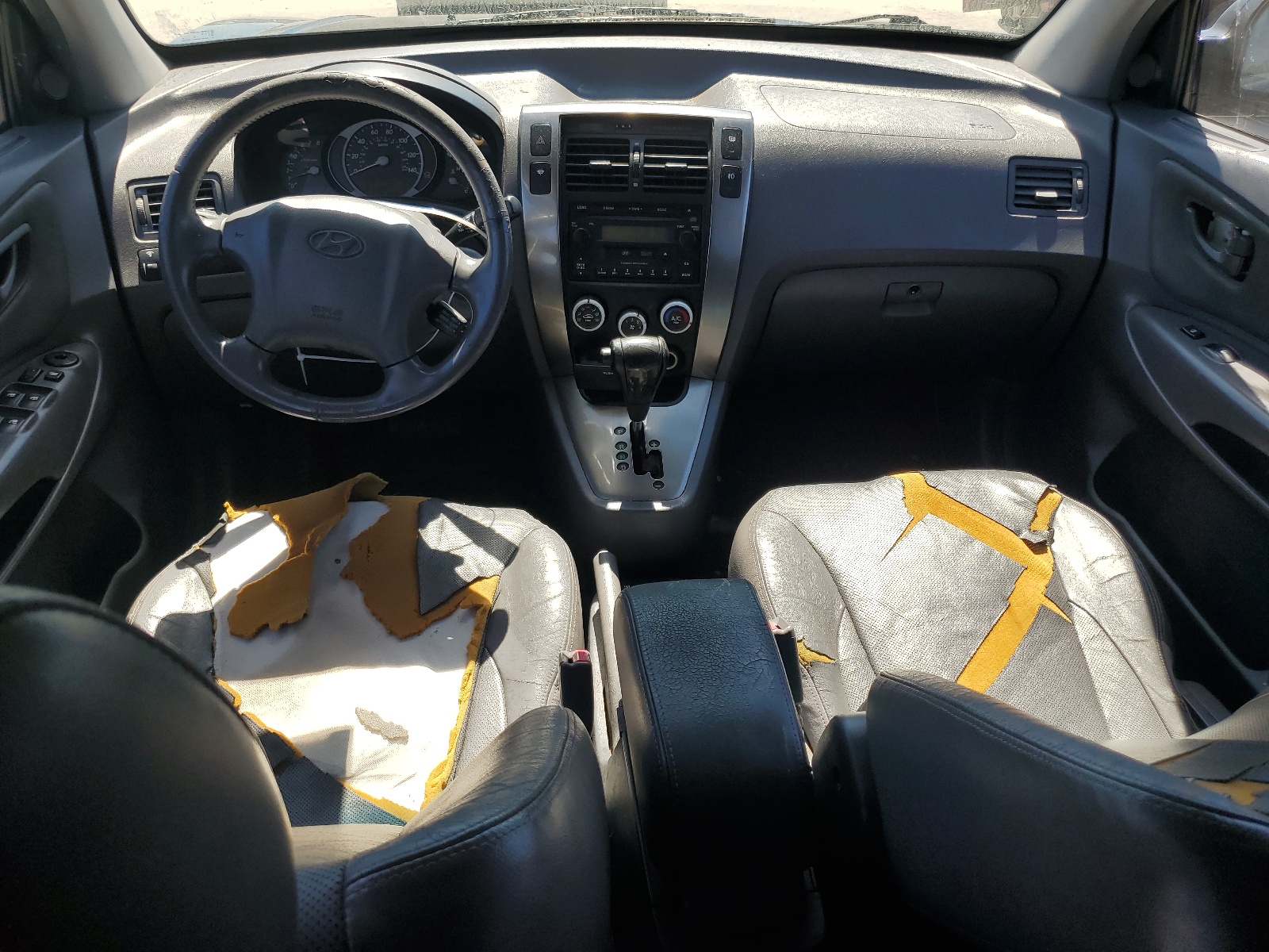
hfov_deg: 67.3
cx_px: 634
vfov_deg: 53.1
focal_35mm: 26
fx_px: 953
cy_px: 476
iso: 50
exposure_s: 1/1000
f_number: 1.5
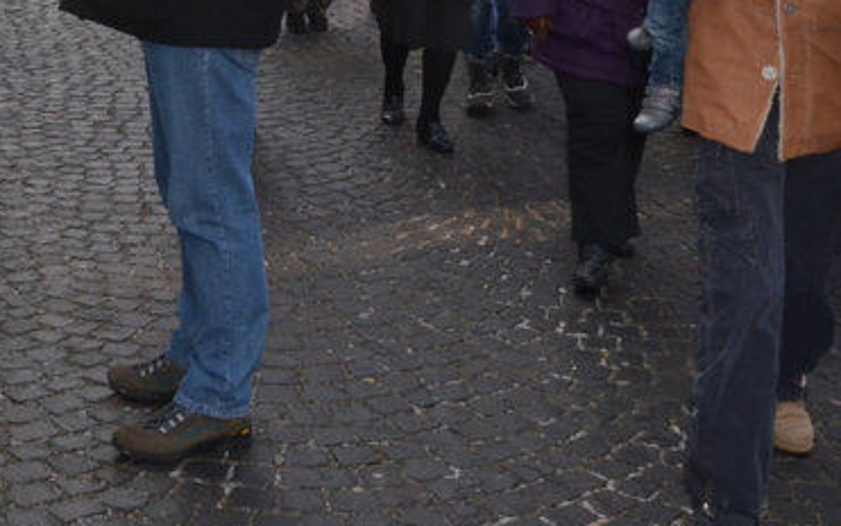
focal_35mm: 74
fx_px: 1696
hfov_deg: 27.2
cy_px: -195
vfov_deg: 16.5
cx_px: 145
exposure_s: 1/200
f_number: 16
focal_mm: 18
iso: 800
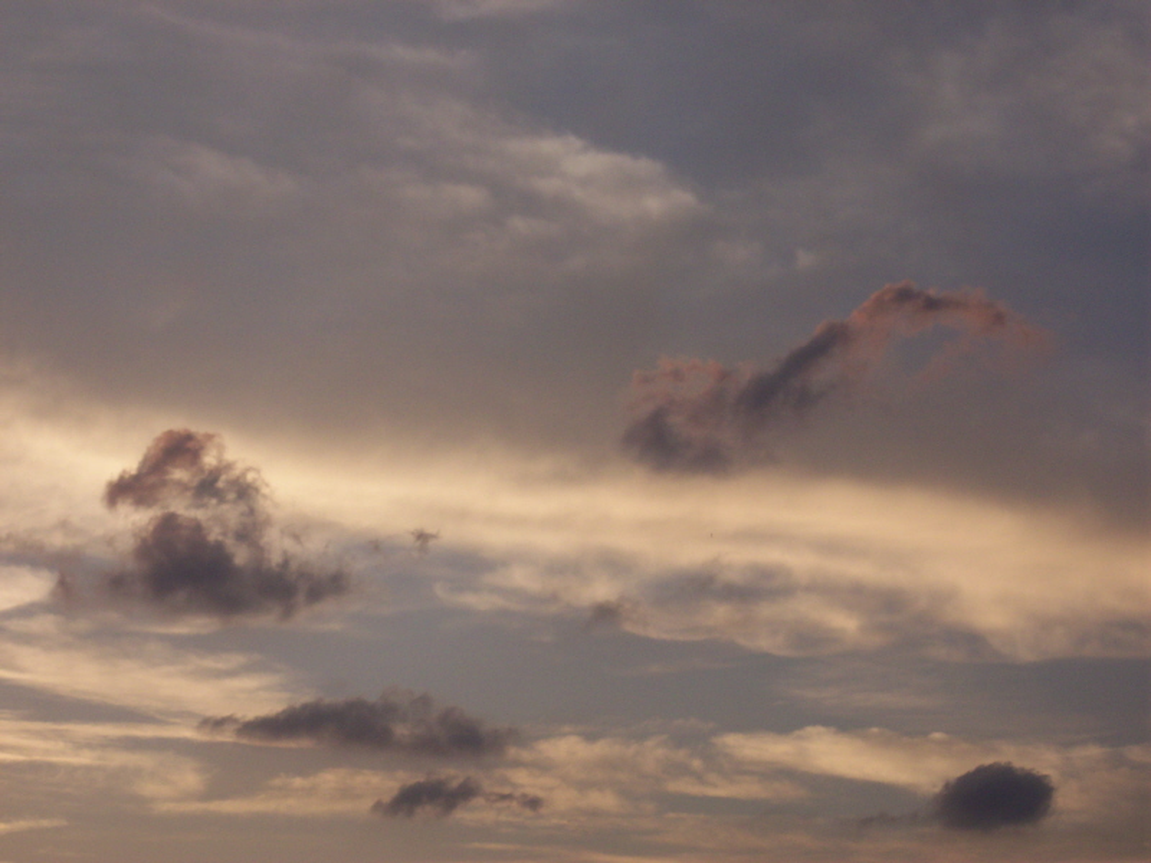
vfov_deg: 13.0
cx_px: 576
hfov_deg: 17.3
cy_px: 432
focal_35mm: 114
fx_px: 3791
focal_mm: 24
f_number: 4.8
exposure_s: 1/700
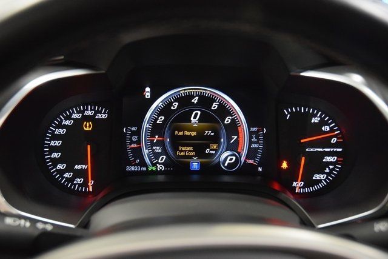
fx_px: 437
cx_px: 194
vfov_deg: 33.0
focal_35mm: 40
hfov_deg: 47.9
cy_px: 130
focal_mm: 27
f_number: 3.8
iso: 3200
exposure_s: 1/60
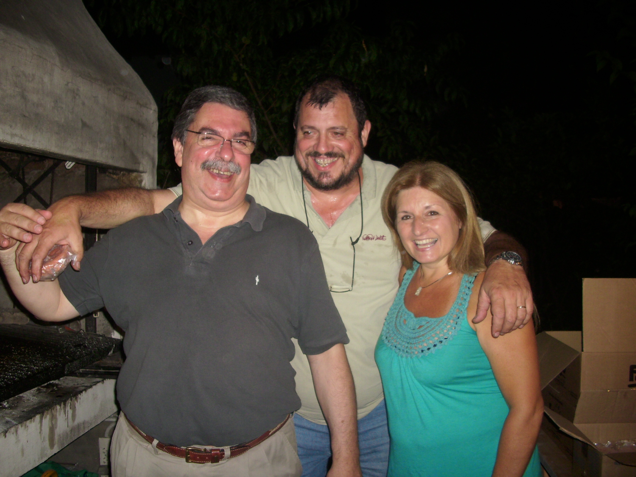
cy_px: 238
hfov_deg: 58.4
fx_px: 570
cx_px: 318
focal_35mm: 31
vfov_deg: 45.4
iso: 100
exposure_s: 1/60
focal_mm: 6.2
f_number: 2.8
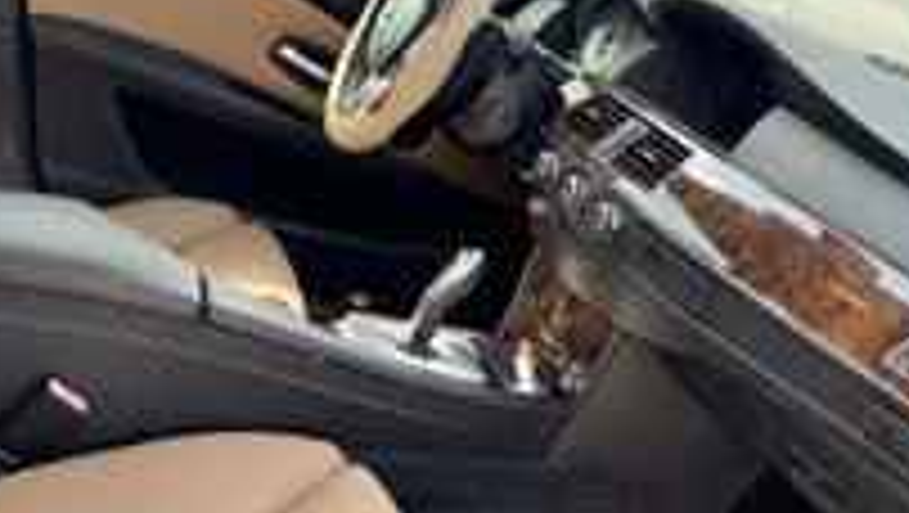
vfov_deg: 22.3
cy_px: 432
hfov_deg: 39.0
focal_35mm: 53
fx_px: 1278
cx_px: 531
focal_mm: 4.25
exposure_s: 1/122
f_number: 1.8
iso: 25
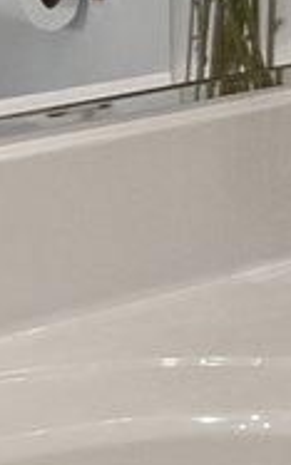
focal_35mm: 167
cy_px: -287
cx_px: 868
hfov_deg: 7.0
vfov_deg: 11.8
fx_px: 2117
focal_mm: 10
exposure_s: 1/2.5
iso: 800
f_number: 8
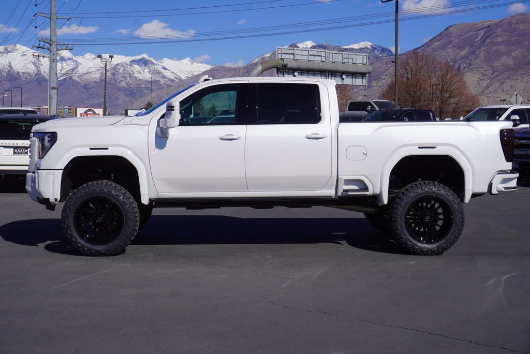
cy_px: 177
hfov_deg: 37.8
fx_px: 773
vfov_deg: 25.8
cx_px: 265
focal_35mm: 52
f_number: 11
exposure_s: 1/320
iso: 100
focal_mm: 35
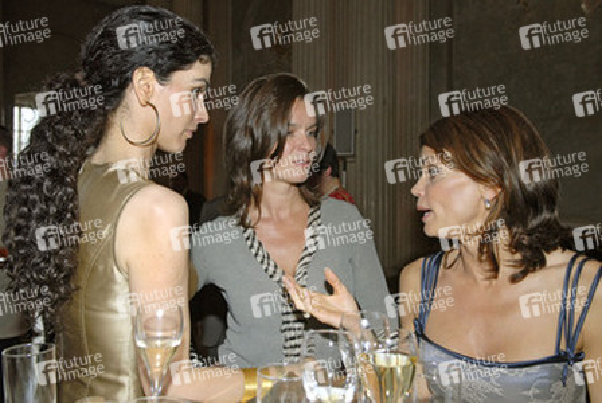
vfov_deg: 40.1
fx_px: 553
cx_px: 301
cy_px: 202
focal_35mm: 33
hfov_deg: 57.2
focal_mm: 22
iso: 200
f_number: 5
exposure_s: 1/60
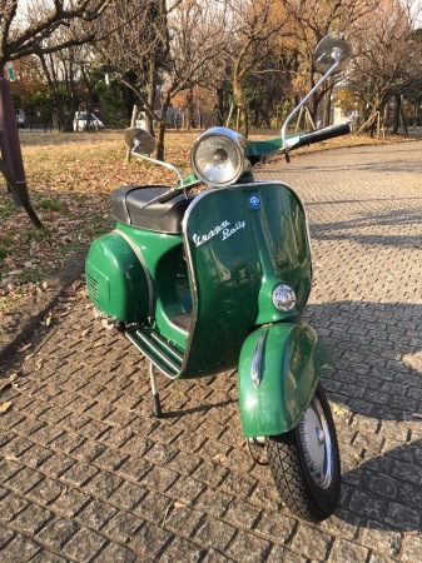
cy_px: 282
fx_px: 472
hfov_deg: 48.2
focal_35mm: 29
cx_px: 211
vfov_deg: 61.7
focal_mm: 4.15
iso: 25
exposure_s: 1/396
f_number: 2.2
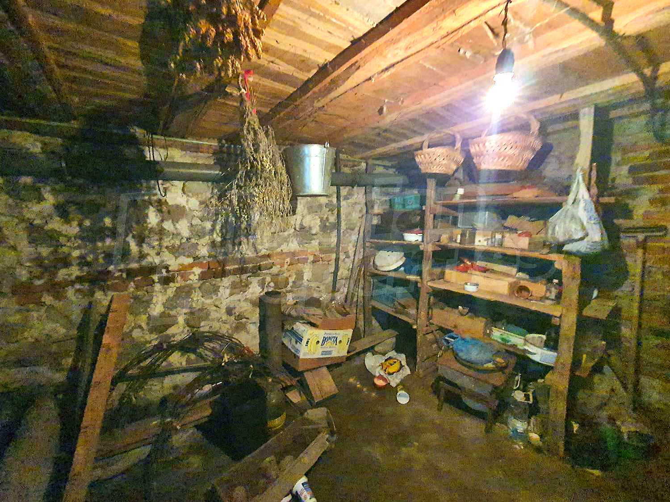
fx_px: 252
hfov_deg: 106.2
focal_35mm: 13
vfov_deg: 89.9
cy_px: 251
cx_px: 335
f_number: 2.2
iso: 800
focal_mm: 1.8
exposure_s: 1/10
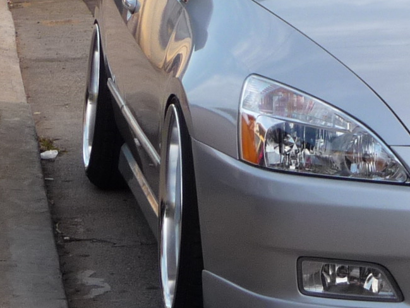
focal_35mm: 207
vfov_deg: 7.2
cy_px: 38
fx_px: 2452
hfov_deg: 9.5
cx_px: 449
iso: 100
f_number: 4.2
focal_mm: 8.5
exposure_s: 1/60
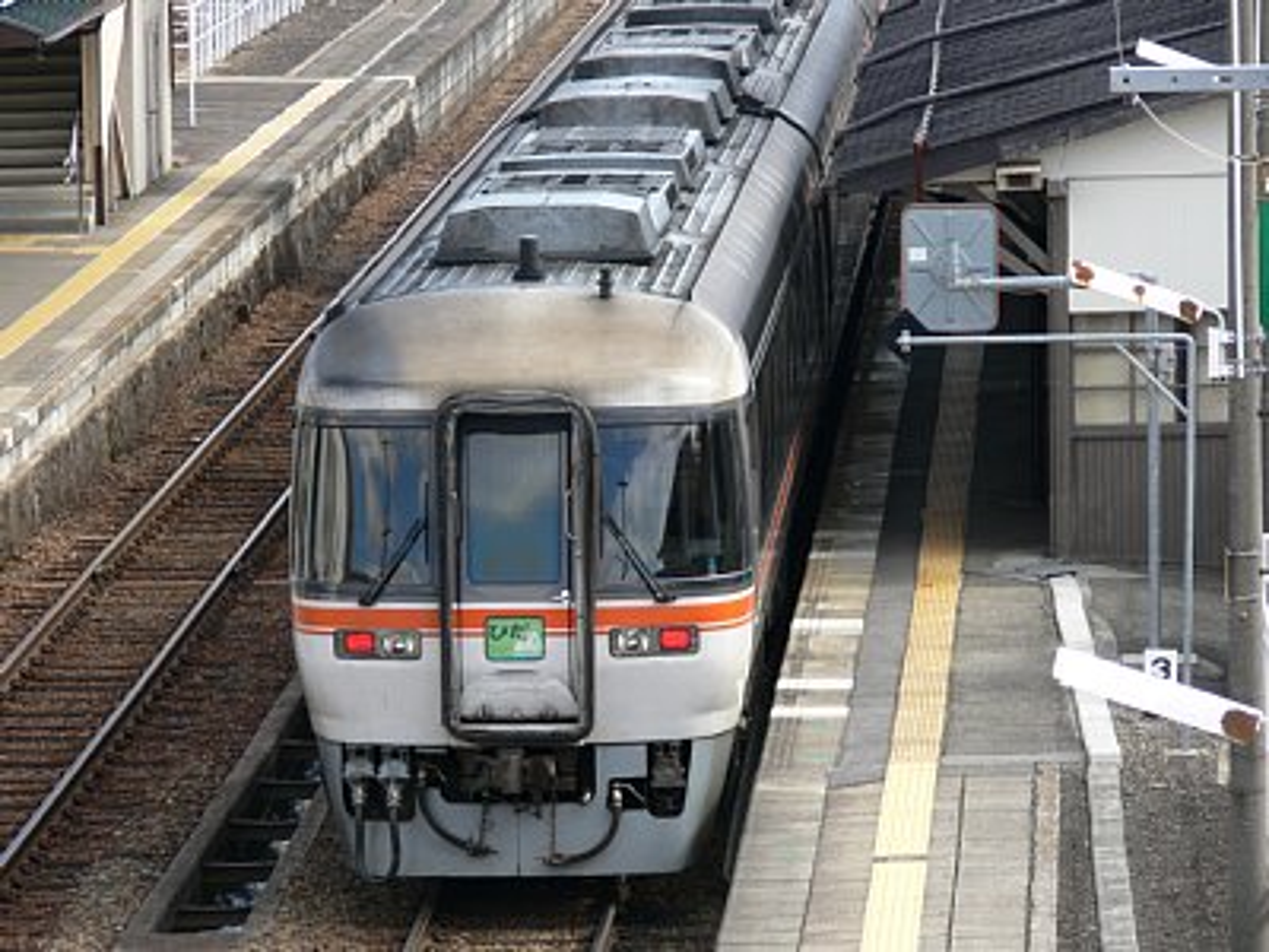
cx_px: 634
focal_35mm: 273
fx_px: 10008
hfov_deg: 7.3
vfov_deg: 5.4
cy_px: 476
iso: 80
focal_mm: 57.7
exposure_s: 1/125
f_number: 5.6
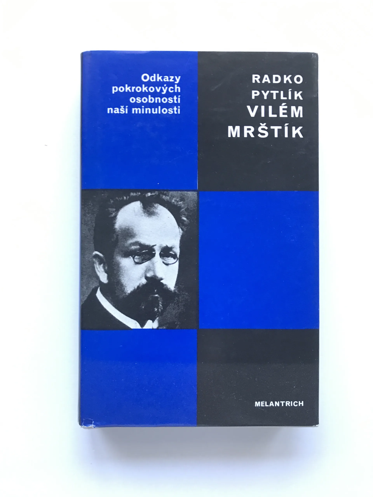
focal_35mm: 28
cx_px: 186
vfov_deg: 63.4
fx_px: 402
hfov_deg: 49.7
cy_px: 248
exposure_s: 1/25
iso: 32
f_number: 1.8
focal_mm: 3.99
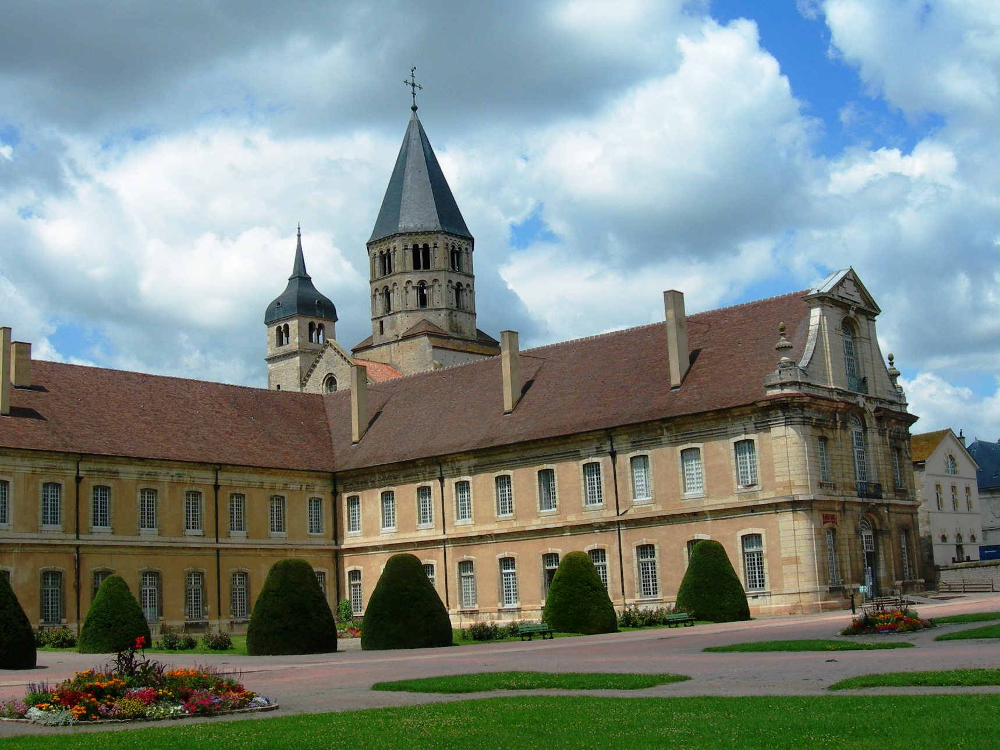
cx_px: 500
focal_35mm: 38
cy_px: 375
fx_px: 1098
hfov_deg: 49.0
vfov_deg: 37.7
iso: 50
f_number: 4.8
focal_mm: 7.8
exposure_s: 1/646
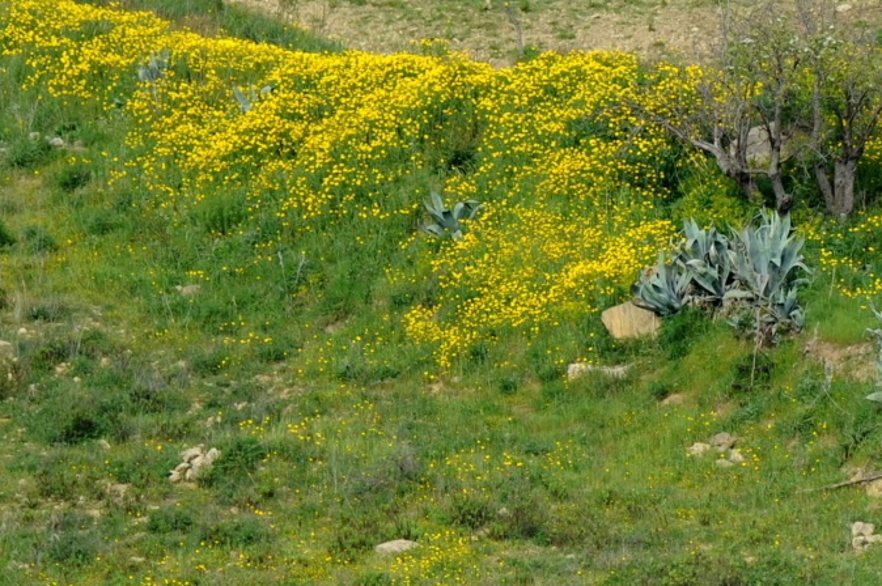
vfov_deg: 2.2
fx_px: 15567
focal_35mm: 636
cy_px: 279
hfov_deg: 3.2
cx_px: 1034
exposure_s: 1/320
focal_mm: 210
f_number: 9
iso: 200
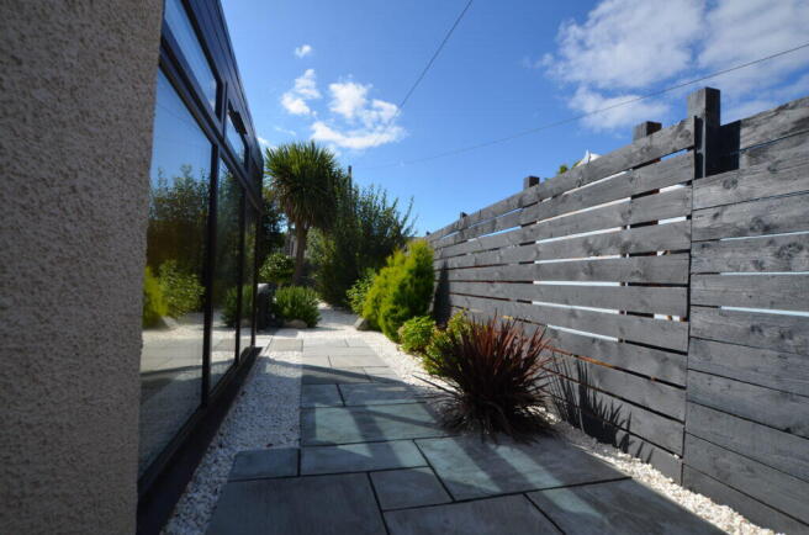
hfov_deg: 100.5
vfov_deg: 77.0
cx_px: 404
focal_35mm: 15
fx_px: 336
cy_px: 268
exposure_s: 1/250
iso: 100
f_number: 8
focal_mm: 10
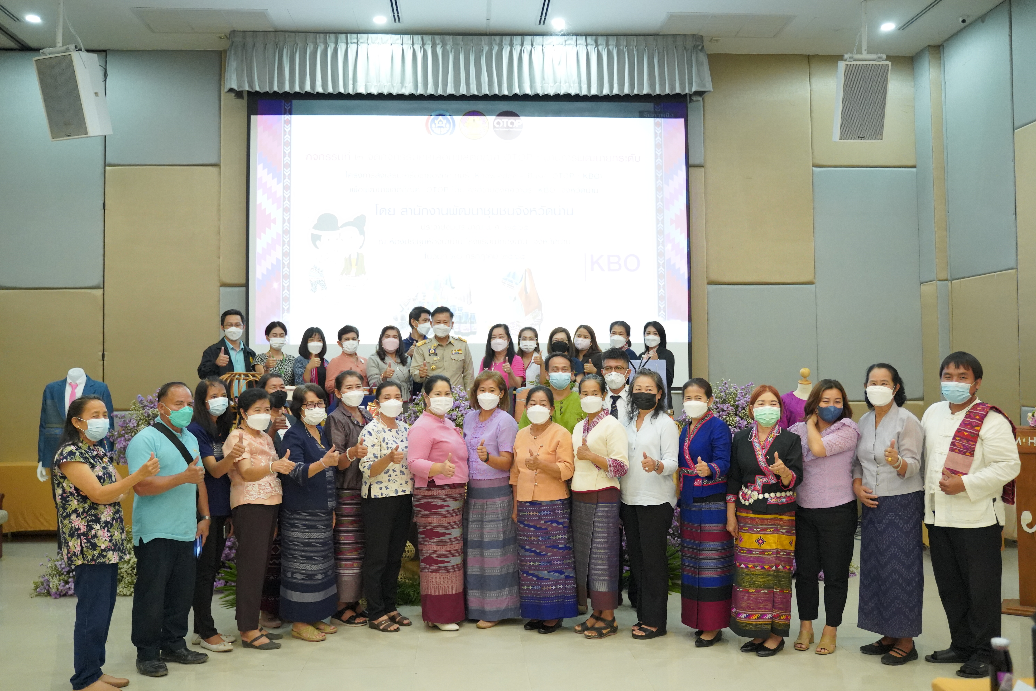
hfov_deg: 57.2
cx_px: 518
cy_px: 346
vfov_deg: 40.0
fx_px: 950
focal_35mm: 33
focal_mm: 33
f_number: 2.8
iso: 8000
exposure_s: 1/160
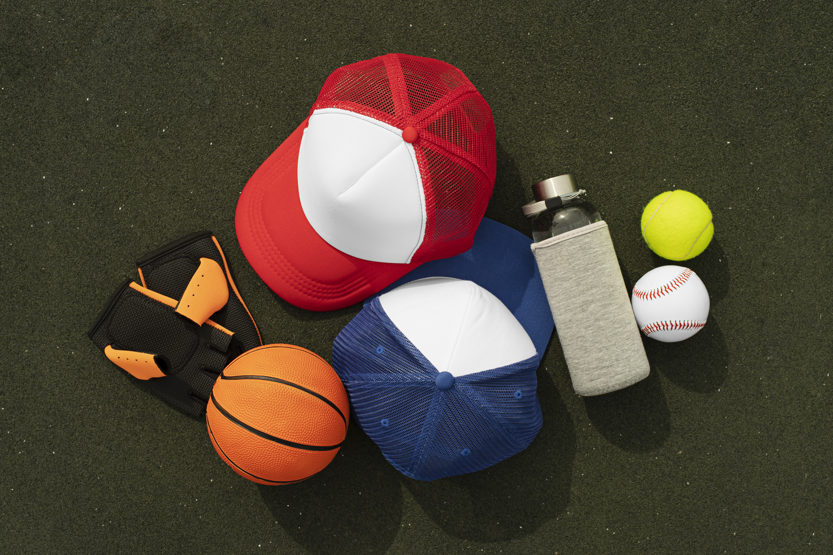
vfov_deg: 26.5
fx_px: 1180
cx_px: 418
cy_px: 272
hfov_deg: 38.9
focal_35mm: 51
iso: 100
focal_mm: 50
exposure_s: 1/250
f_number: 5
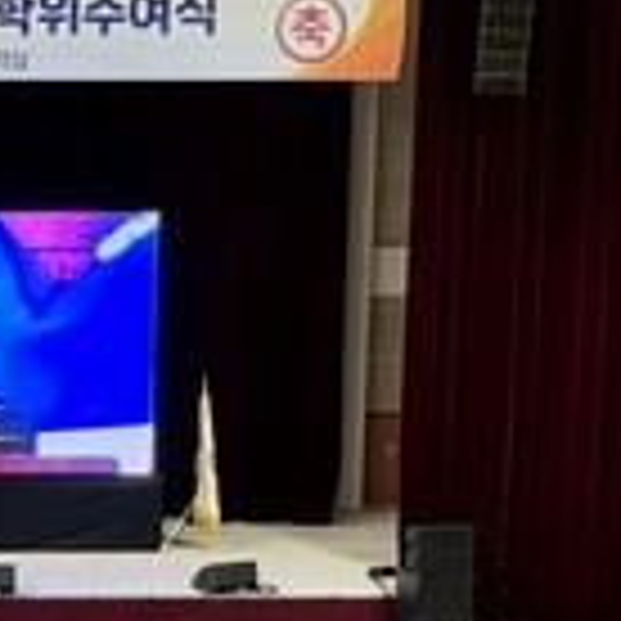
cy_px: 644
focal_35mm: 185
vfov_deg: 9.4
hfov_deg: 9.3
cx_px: -194
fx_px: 3755
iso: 160
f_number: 1.78
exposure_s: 1/120
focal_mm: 6.76
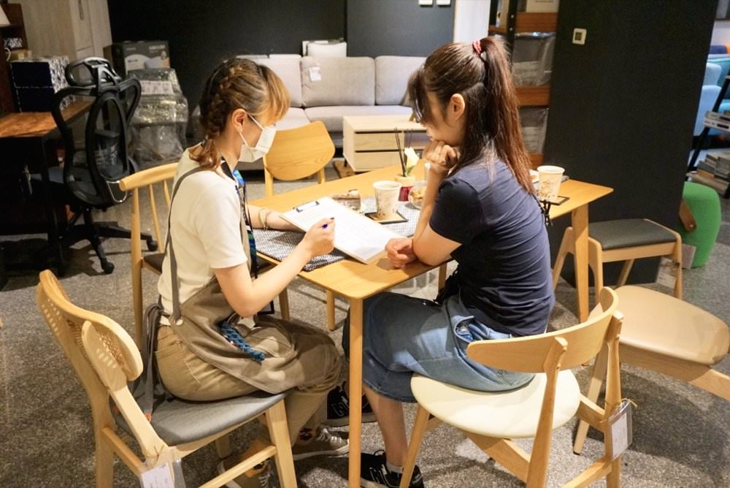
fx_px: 639
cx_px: 365
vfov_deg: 41.8
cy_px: 244
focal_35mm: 32
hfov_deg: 59.5
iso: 1600
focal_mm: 21
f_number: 4
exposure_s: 1/160
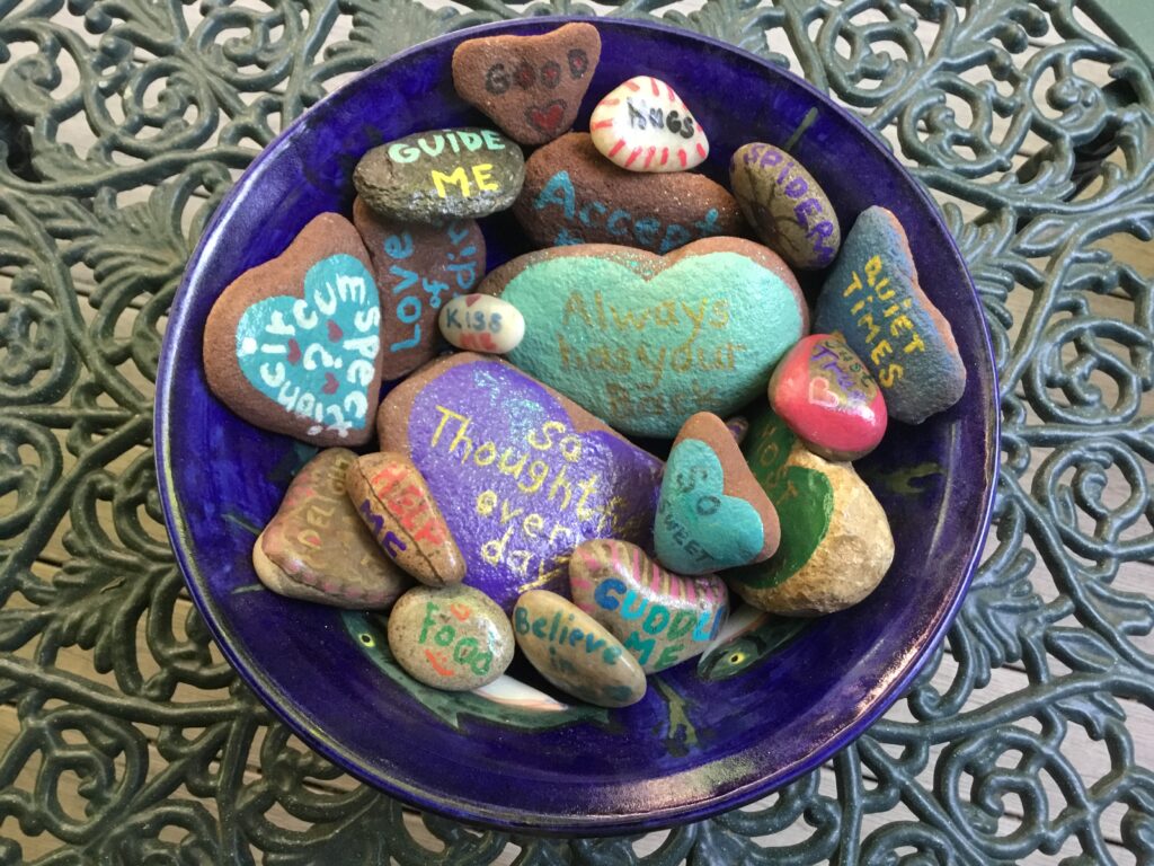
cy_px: 433
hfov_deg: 58.4
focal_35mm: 31
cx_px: 577
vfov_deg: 45.4
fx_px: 1033
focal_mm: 3.3
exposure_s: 1/30
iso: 125
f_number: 2.4
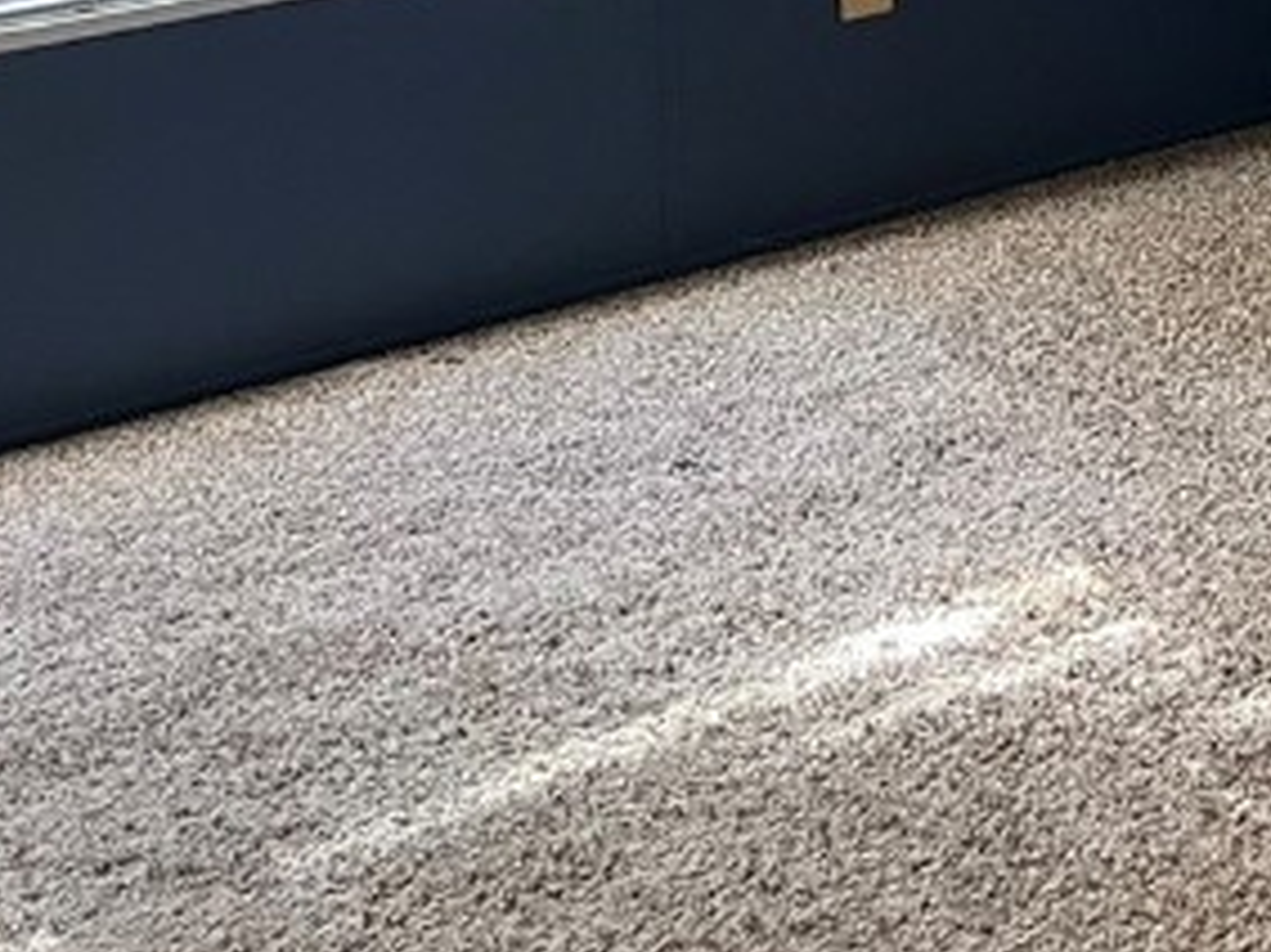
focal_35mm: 94
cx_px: 2021
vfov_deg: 14.2
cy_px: -669
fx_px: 3450
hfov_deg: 18.1
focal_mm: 5.7
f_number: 1.5
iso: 160
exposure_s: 1/60
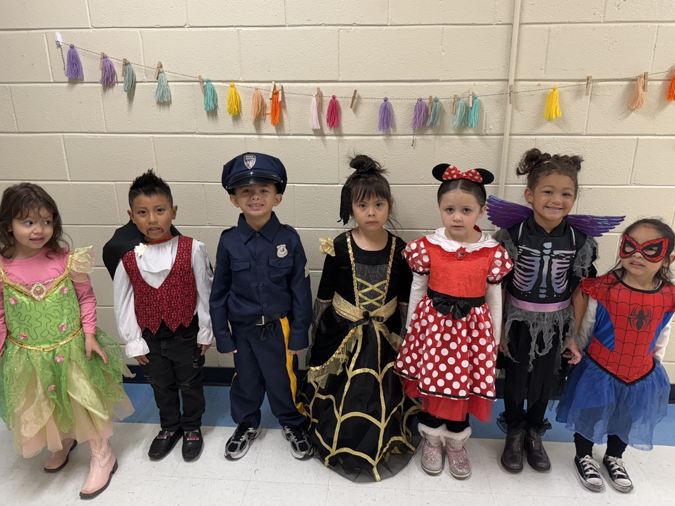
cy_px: 245
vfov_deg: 54.9
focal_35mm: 25
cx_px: 344
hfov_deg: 69.4
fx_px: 487
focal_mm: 6.76
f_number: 1.78
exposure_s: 1/120
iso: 200
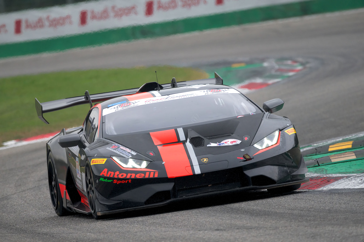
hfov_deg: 3.4
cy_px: 121
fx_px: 6066
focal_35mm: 600
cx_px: 182
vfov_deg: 2.3
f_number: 8
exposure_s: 1/1250
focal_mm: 600
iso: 3200
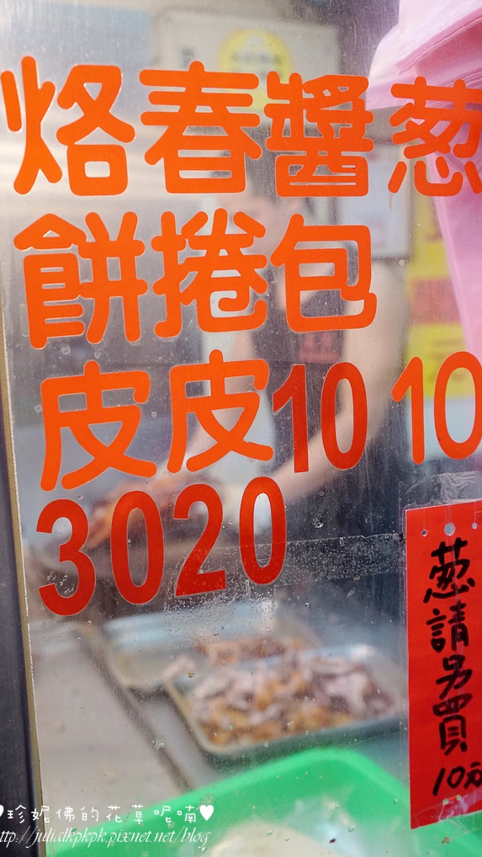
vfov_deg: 51.0
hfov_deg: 30.0
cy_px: 428
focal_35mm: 40
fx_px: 898
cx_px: 266
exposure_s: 1/60
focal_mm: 25
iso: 1250
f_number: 4
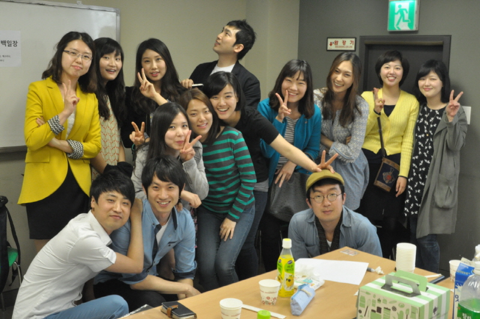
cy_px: 160
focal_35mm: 42
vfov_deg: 31.8
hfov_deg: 46.5
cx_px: 240
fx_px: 559
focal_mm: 28
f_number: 16
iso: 1600
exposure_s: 1/20
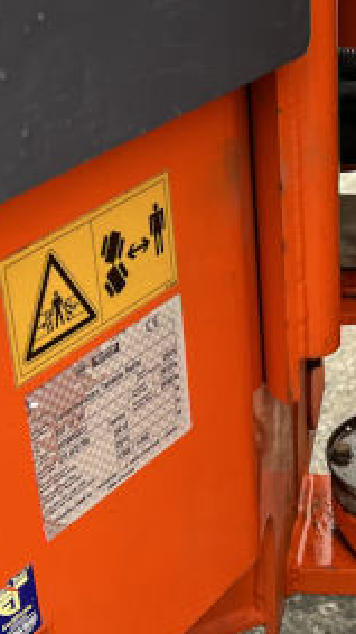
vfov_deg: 26.4
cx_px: 450
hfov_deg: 14.5
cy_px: 432
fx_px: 1344
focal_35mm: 80
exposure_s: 1/380
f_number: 1.5
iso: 50
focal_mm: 5.7
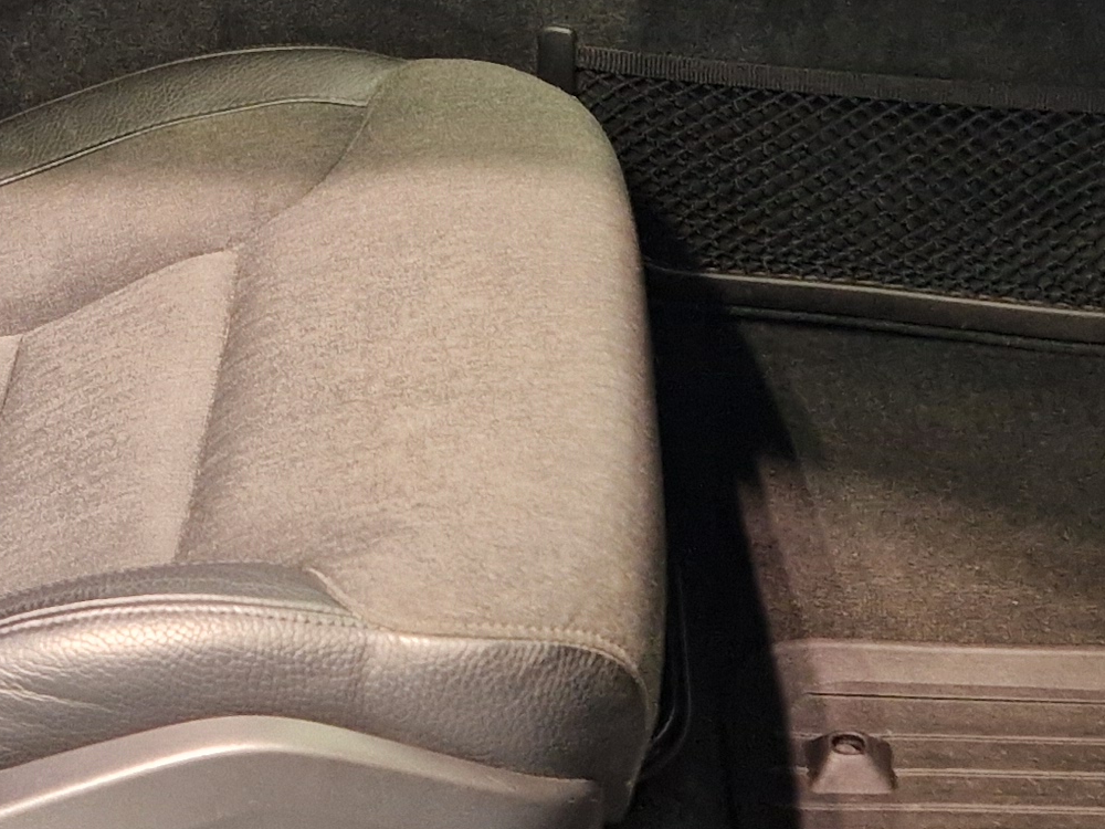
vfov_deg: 15.5
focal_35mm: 92
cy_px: -174
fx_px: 2937
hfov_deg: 21.0
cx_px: 207
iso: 250
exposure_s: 1/100
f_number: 1.8
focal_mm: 5.4
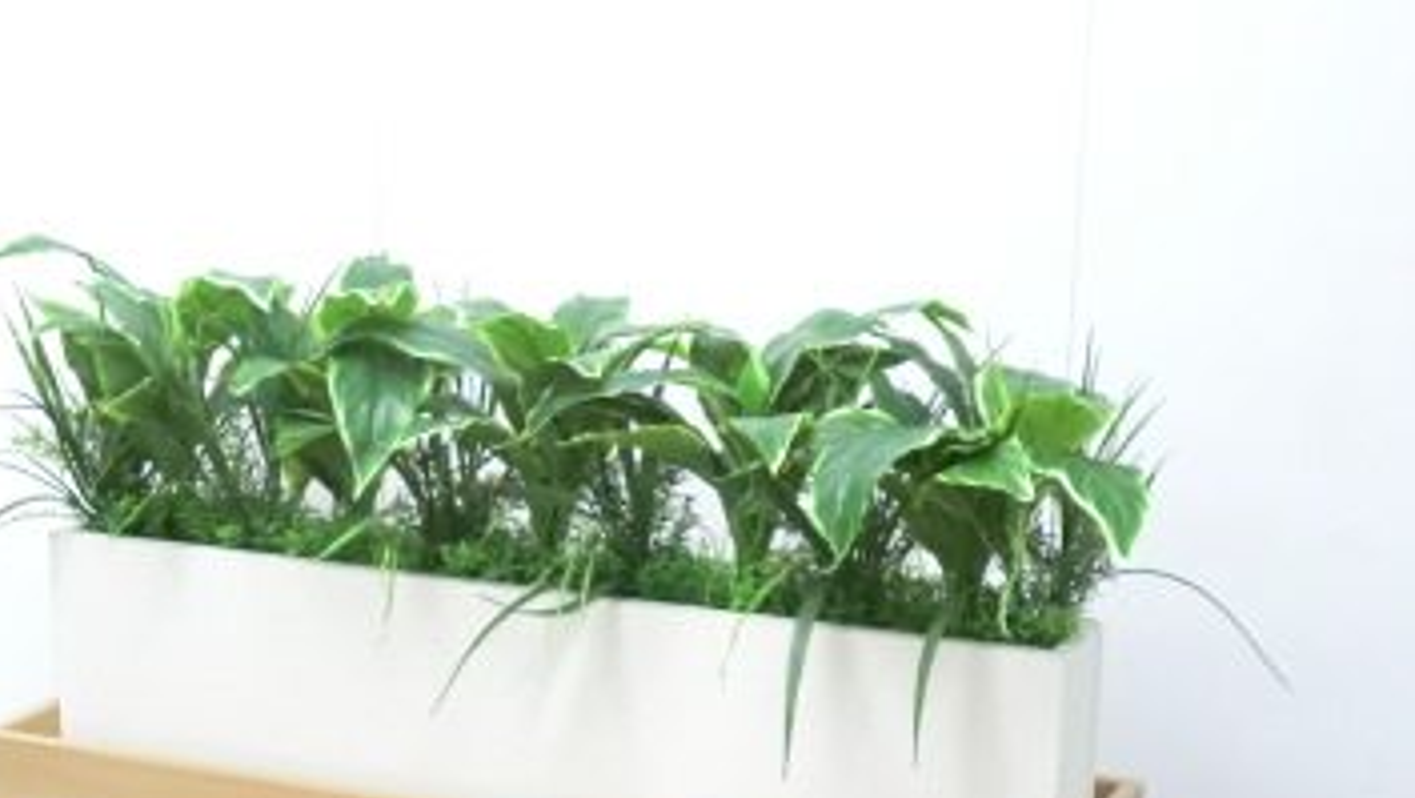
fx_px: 2816
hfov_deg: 28.1
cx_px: 557
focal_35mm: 75
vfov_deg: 15.8
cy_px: 794
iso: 800
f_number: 3.9
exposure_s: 1/40
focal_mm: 6.9
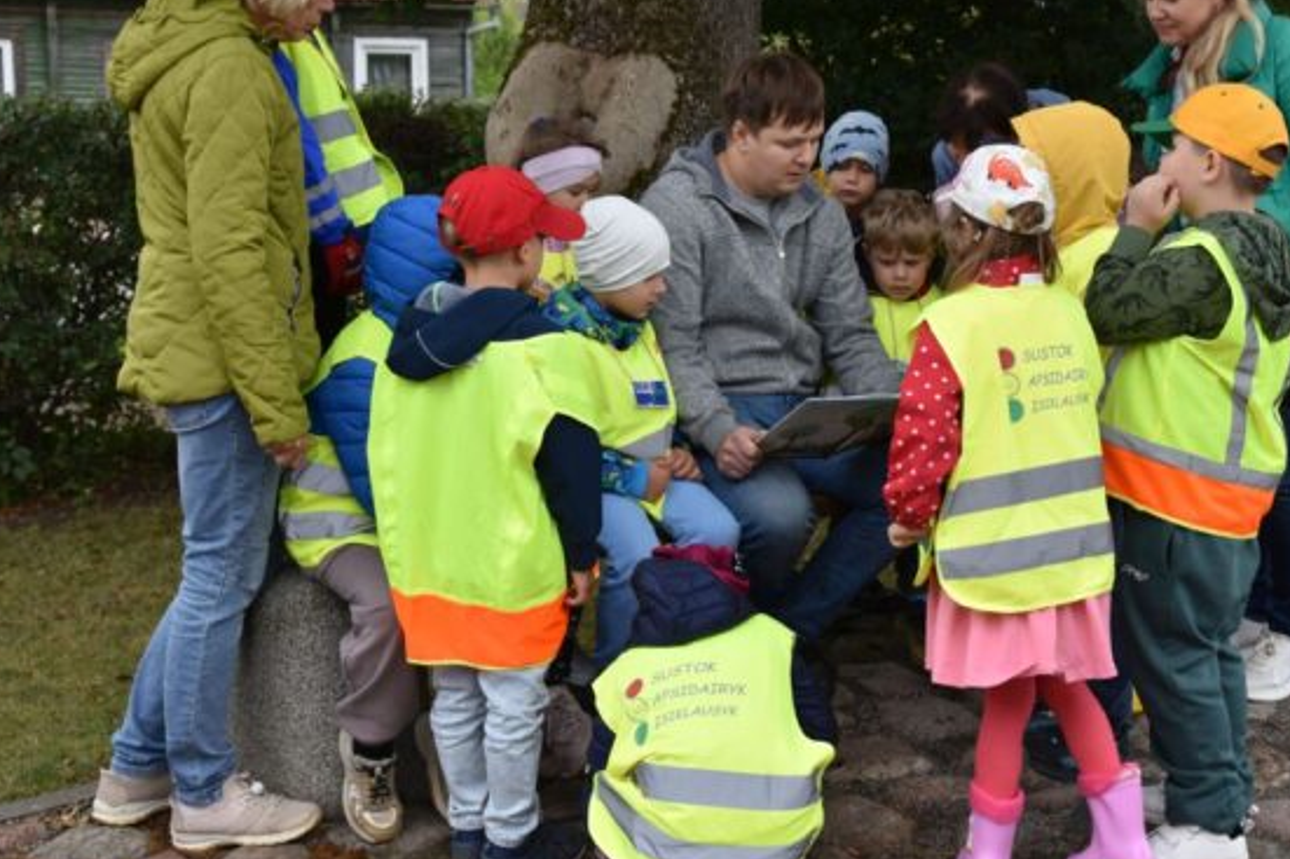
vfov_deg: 25.4
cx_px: 787
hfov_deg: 37.4
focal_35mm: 53
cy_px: 321
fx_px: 1898
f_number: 6.3
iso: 400
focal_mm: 38
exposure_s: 1/160
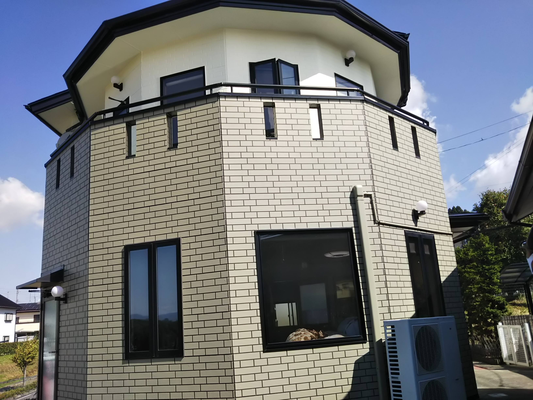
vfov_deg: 46.8
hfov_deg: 60.0
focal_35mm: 30
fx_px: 462
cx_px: 266
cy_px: 200
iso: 20
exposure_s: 1/908
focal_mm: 4
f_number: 2.2
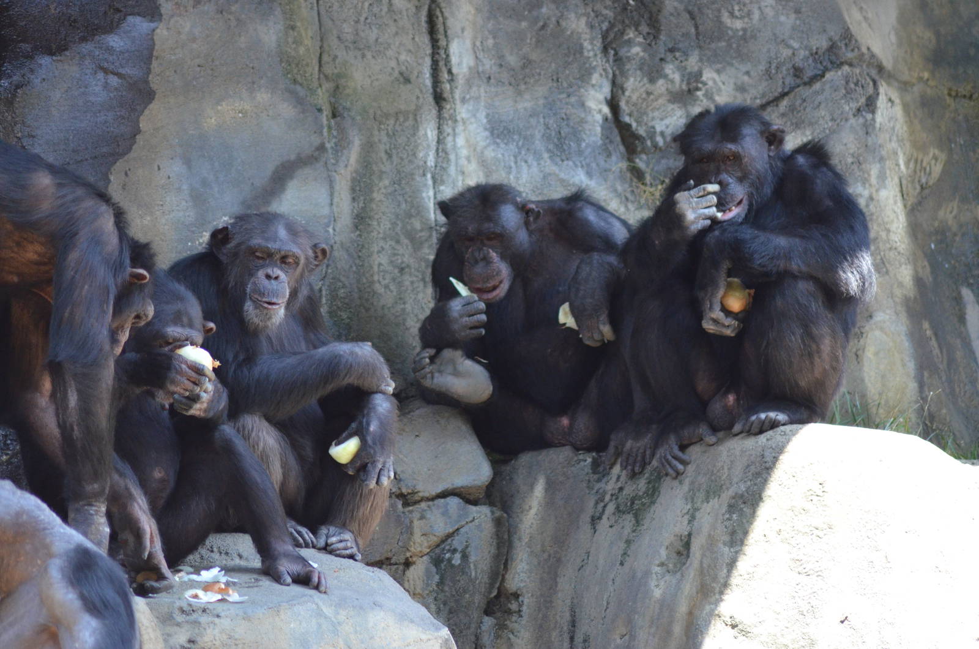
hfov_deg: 5.7
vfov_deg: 3.8
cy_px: 324
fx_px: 9770
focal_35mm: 360
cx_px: 490
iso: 1600
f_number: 5
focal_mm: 240
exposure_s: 1/500
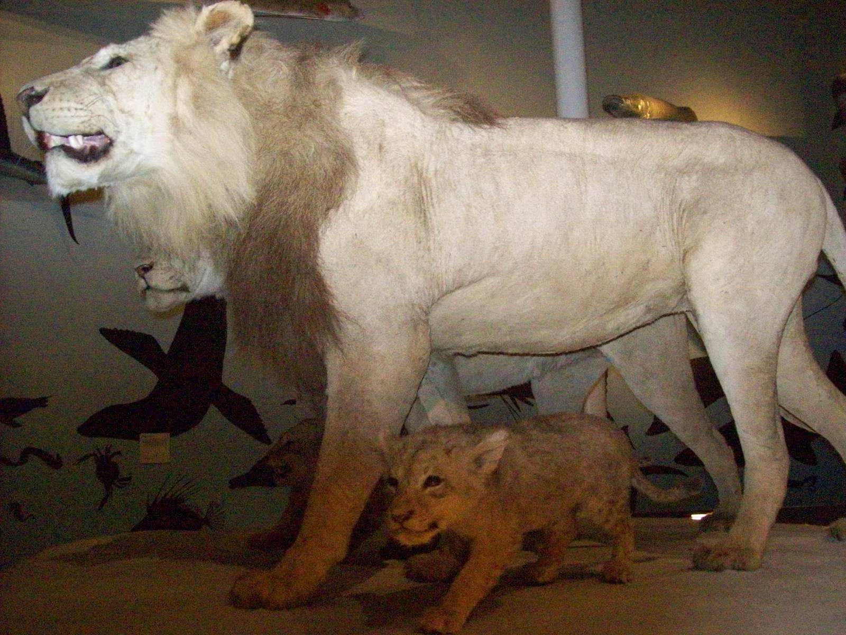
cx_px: 423
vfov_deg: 39.7
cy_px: 318
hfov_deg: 51.4
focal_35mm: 36
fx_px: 880
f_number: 2.7
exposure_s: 1/128
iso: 800
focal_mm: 6
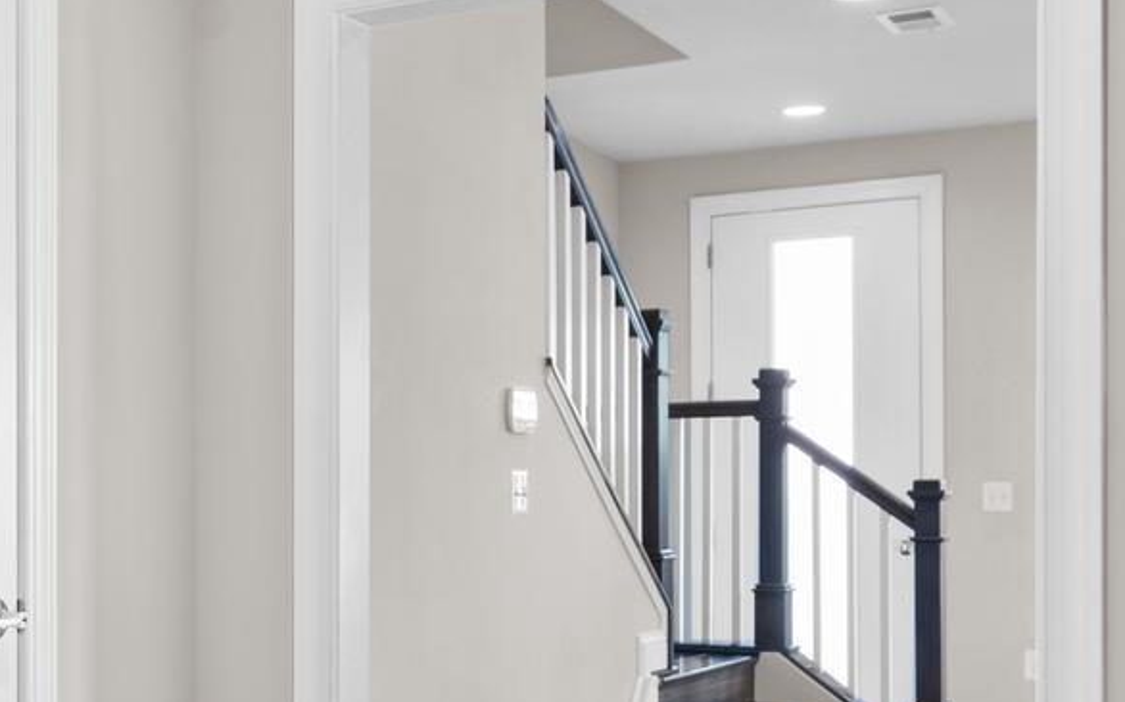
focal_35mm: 57
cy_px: 442
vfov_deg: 22.7
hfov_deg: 34.3
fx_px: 1747
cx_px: 188
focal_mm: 16
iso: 320
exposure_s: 1/2
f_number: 8
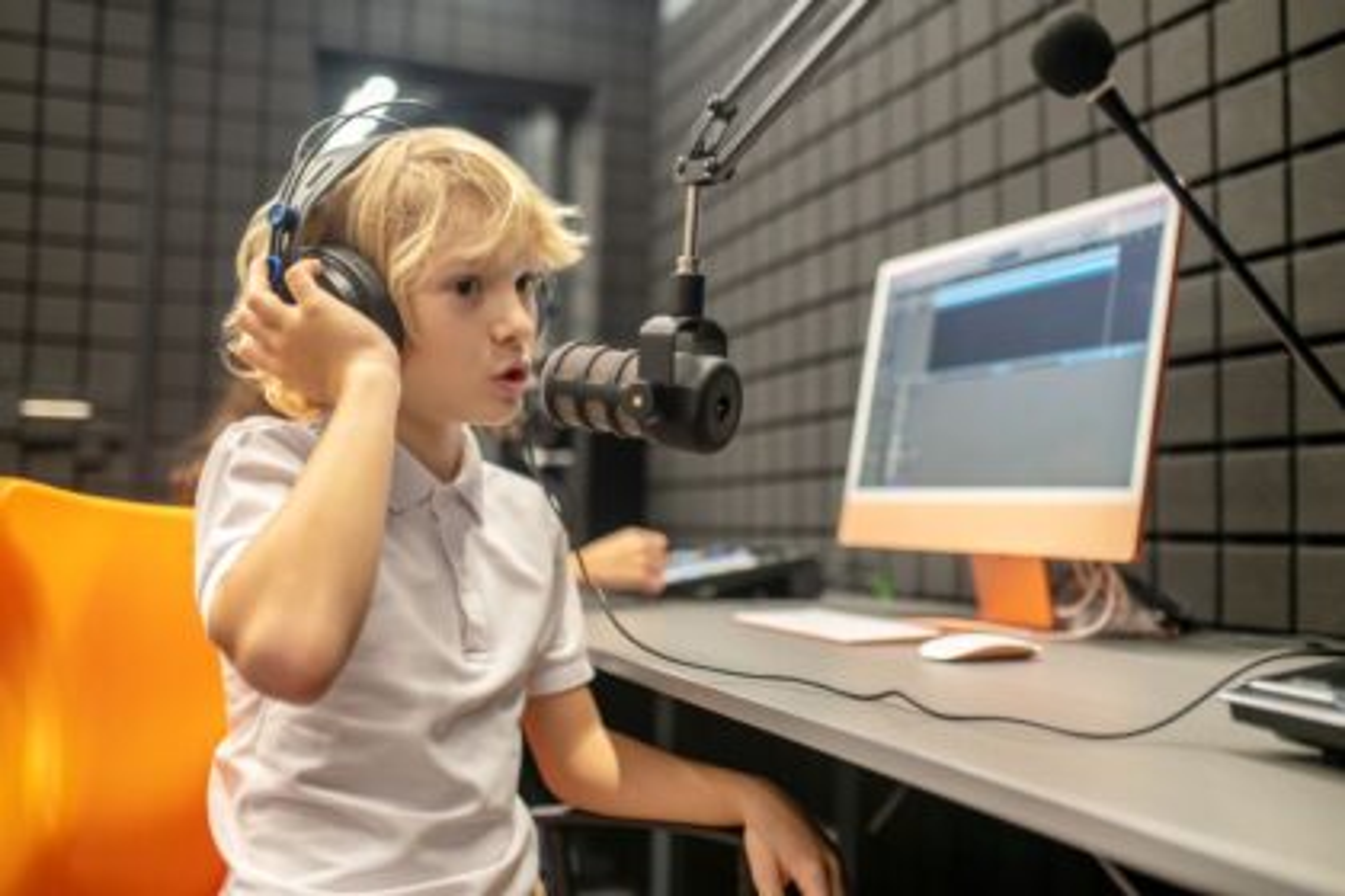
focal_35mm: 35
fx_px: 1308
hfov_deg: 54.4
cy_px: 448
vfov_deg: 37.9
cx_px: 672
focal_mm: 35
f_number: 2.2
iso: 500
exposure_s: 1/160
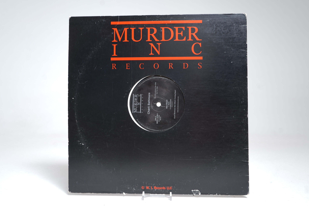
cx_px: 154
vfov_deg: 42.3
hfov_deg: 60.3
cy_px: 103
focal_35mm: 31
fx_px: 266
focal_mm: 31
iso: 64
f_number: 5
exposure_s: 1/2
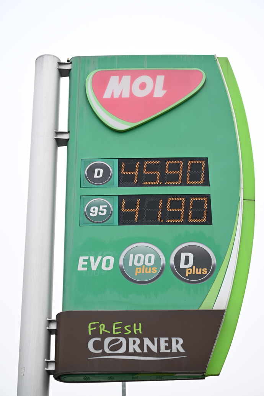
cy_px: 198
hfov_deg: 19.5
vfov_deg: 28.8
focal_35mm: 70
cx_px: 132
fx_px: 770
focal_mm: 70
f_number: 5
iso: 400
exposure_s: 1/125
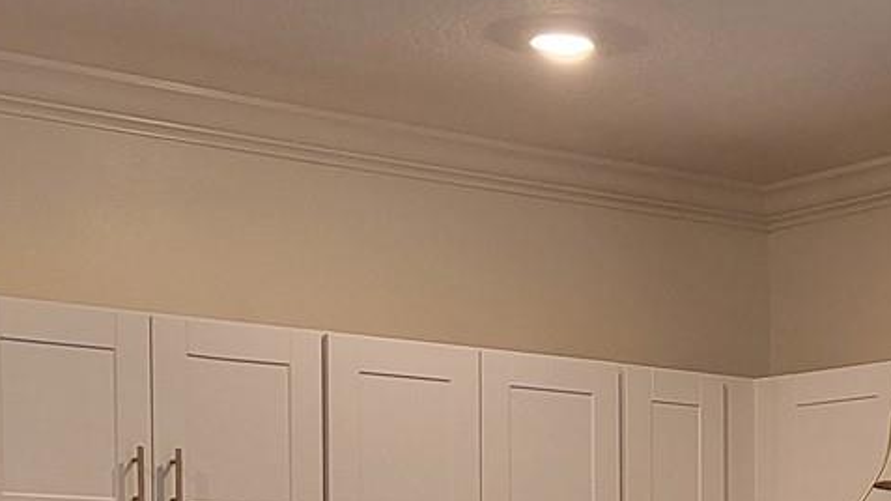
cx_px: 962
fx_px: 2244
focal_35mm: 95
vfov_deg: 12.0
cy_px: 793
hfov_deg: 21.4
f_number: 1.8
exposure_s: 1/120
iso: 160
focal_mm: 4.25
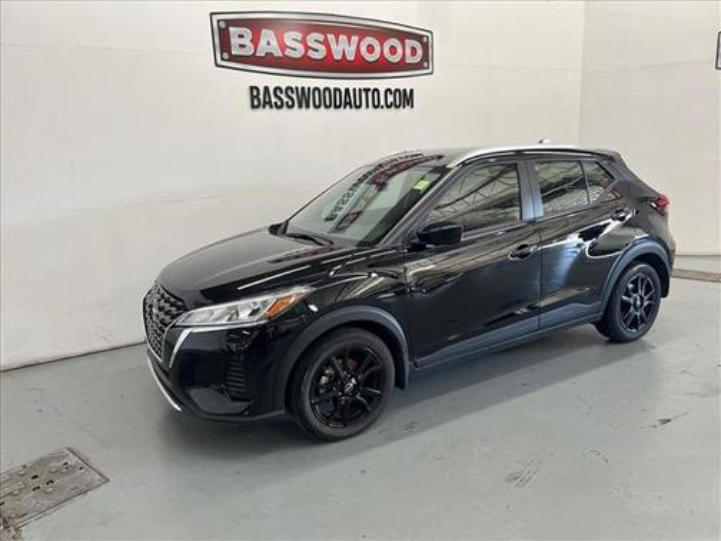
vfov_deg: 53.1
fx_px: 542
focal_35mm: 26
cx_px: 360
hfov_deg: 67.3
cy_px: 270
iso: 64
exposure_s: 1/60
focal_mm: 5.7
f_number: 1.5
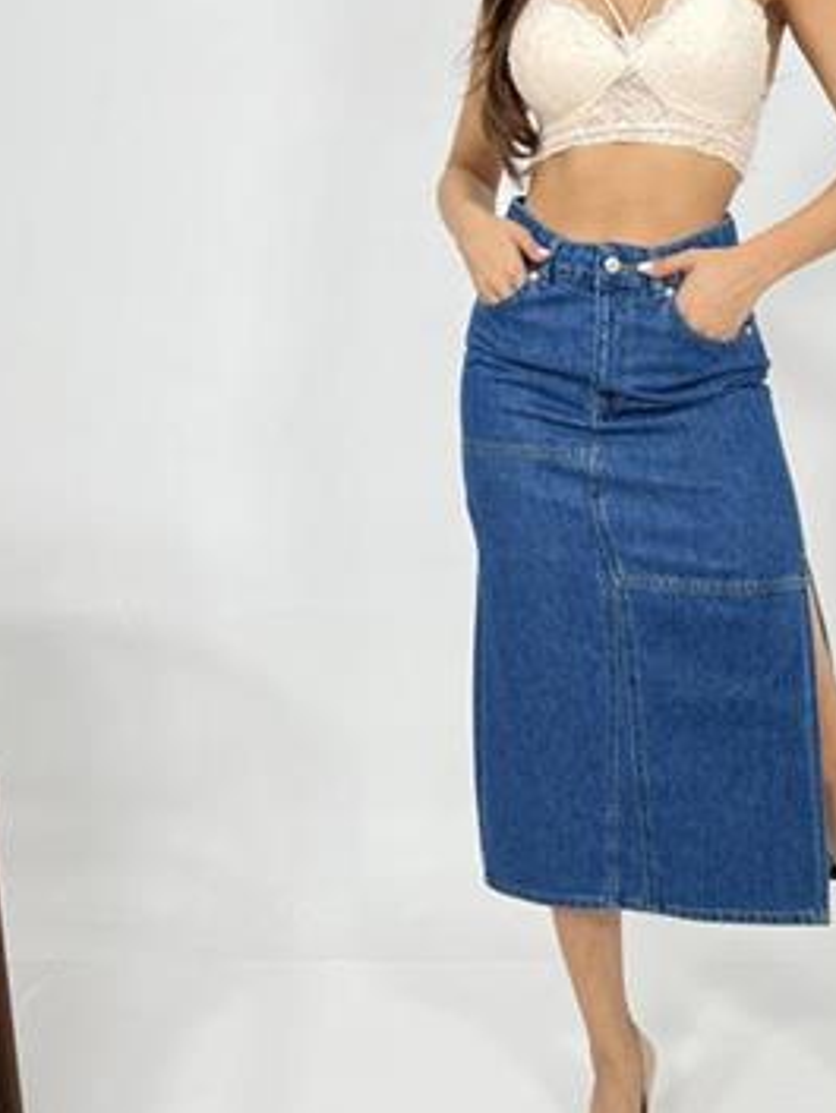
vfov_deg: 38.8
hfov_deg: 28.8
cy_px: 463
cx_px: 704
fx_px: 1577
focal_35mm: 49
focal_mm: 5.7
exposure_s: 1/100
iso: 40
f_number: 1.5
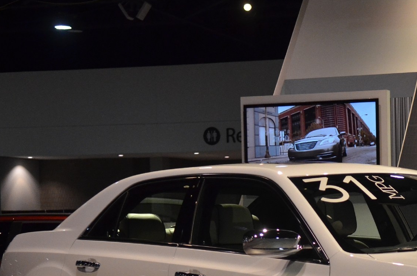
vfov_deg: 13.0
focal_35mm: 103
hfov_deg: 19.4
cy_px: 281
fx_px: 1192
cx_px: 400
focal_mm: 31
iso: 1600
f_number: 2.8
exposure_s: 1/250
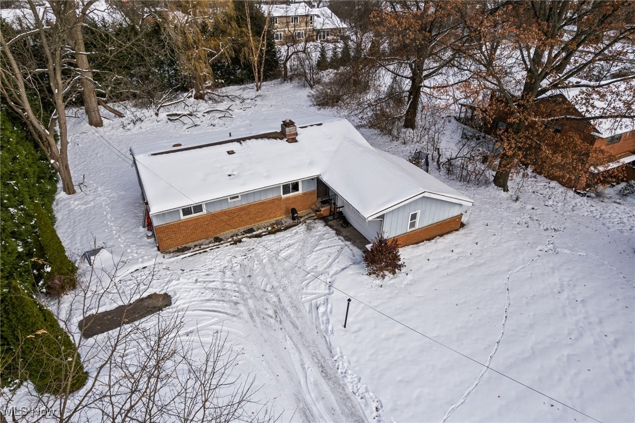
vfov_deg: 57.2
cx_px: 318
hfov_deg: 78.6
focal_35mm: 22
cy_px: 212
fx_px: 388
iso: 100
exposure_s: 1/1600
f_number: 2.8
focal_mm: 8.38
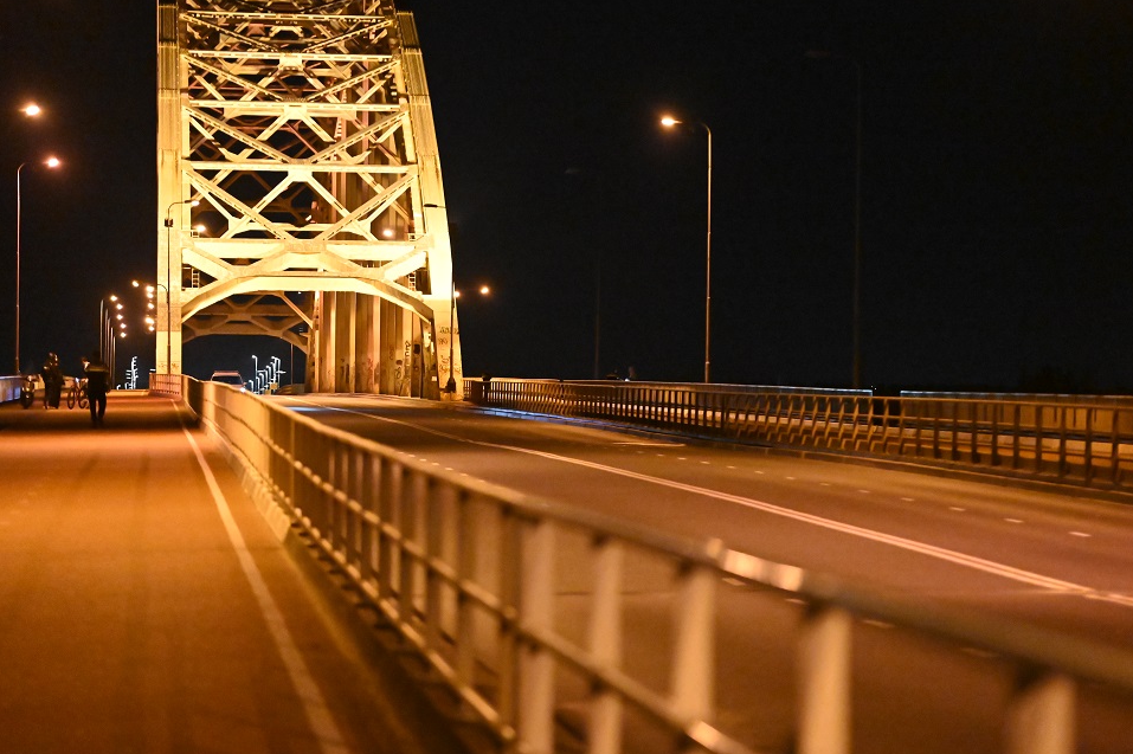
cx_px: 587
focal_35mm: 141
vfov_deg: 9.7
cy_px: 378
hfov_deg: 14.6
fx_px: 4435
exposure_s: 1/80
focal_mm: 135
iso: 25600
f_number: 2.8
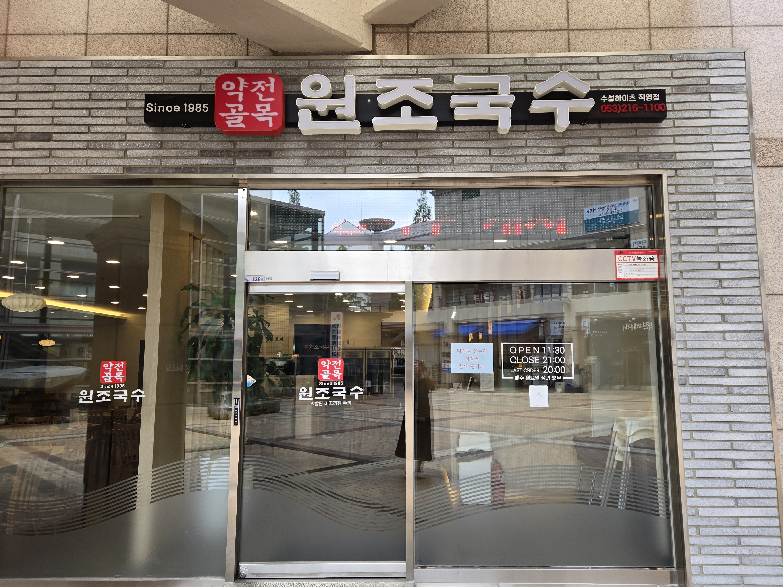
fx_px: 588
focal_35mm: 26
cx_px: 404
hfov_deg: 67.3
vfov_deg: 53.1
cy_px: 298
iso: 80
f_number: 1.8
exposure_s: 1/562
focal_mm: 5.4
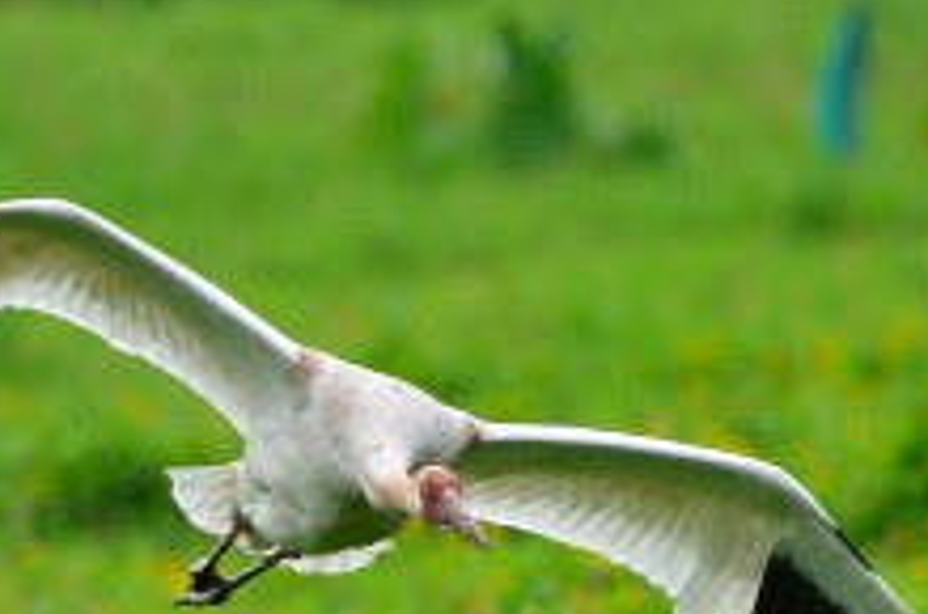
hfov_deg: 0.8
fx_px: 67545
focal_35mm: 2626
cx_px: 237
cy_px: 728
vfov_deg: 0.5
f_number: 6.3
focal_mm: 600
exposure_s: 1/1250
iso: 900
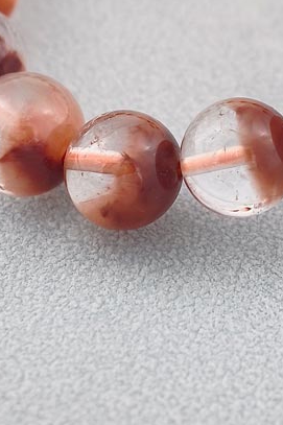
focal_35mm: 251
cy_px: -88
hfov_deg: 5.5
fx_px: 2962
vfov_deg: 8.1
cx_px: 291
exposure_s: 1/160
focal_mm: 22.48
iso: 125
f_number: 2.67
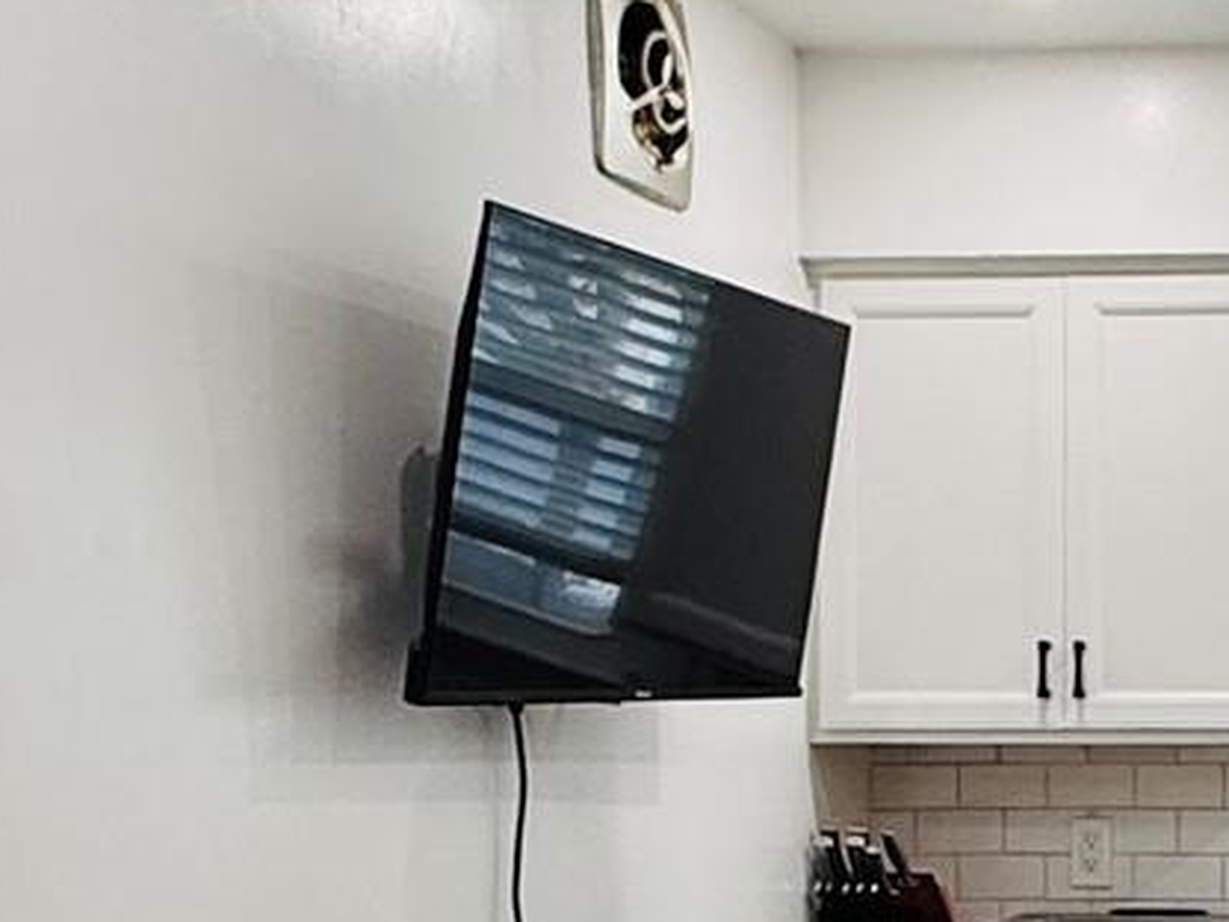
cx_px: 1542
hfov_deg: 24.9
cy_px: 721
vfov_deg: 21.1
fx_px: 2450
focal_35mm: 69
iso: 125
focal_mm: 2.22
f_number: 2.2
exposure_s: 1/120
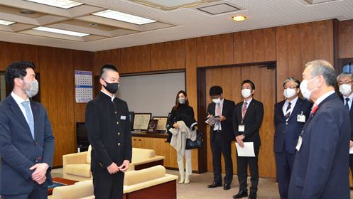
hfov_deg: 49.4
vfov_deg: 29.0
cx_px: 177
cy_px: 110
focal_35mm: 41
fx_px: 384
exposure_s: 1/250
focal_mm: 26
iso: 3200
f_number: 5
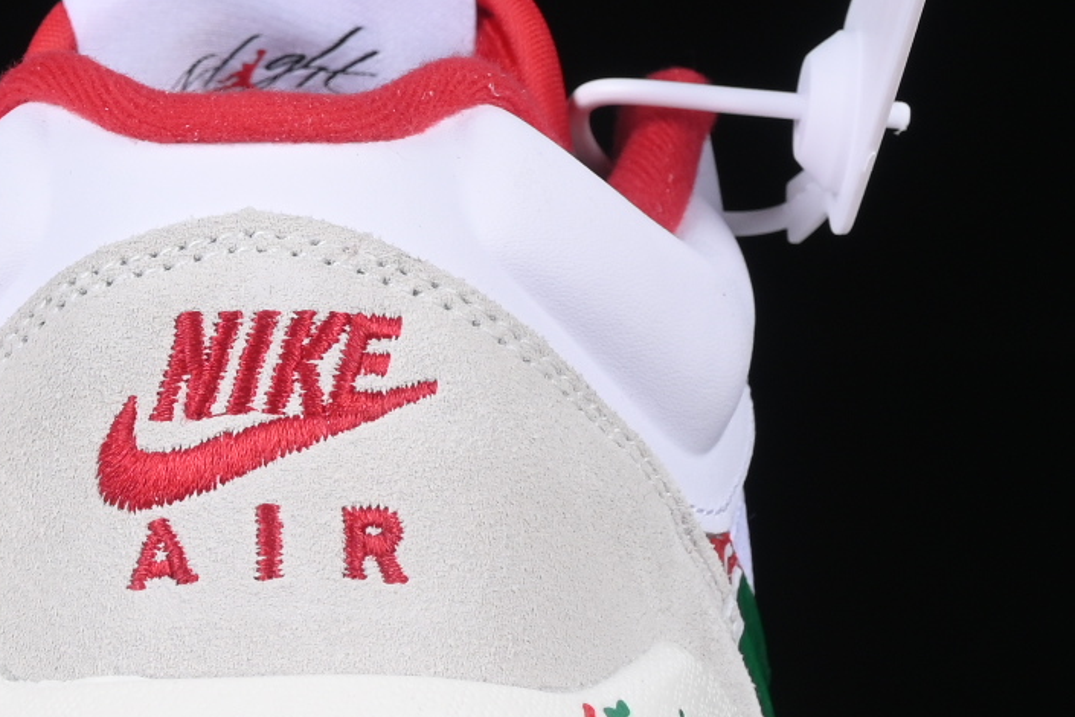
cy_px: 240
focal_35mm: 296
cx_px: -169
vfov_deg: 4.6
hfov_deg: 6.9
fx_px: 8838
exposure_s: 1/80
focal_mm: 50
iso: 160
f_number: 8
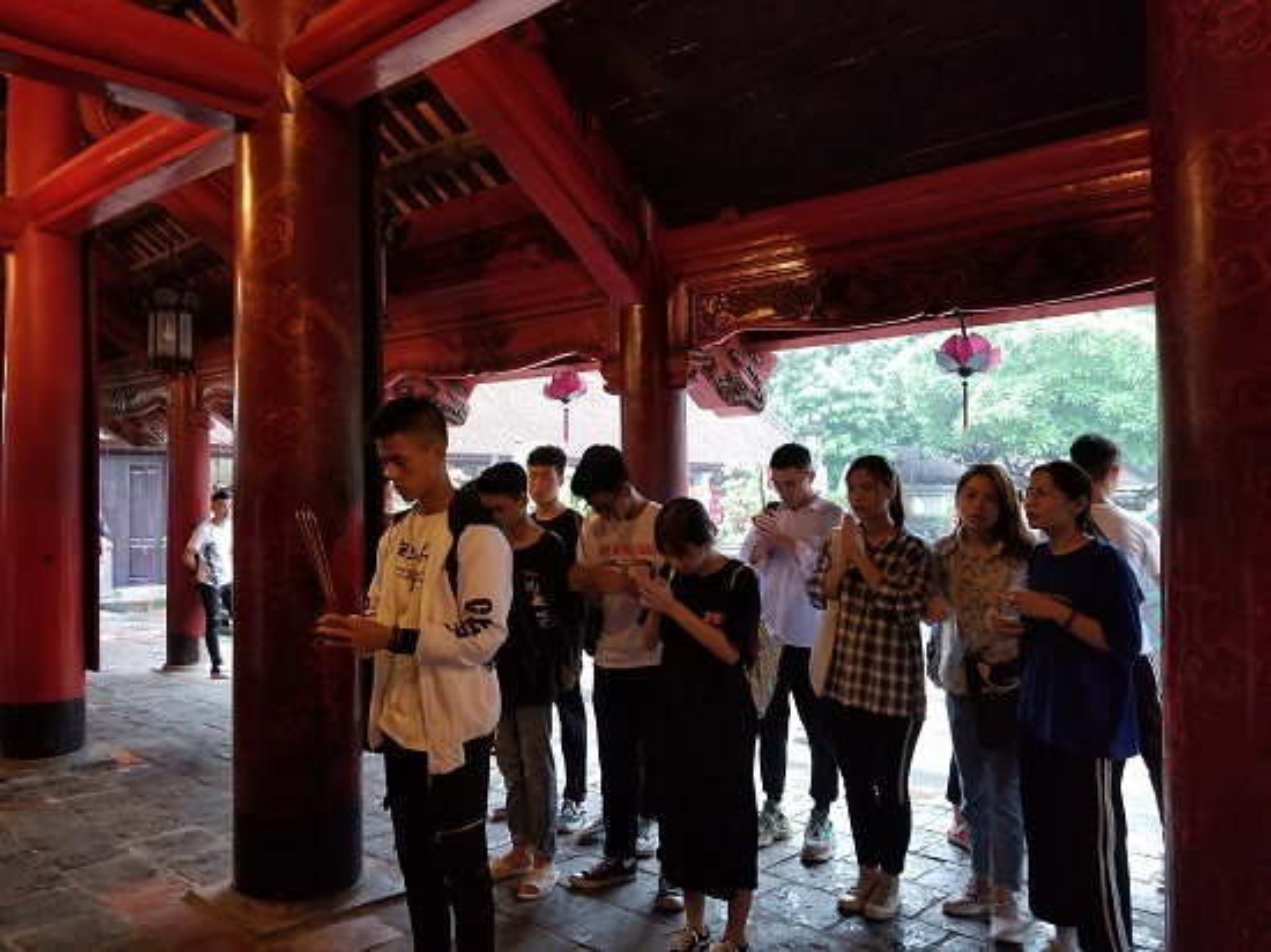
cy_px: 476
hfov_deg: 67.3
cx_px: 636
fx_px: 954
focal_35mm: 26
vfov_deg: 53.0
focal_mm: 4.25
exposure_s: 1/50
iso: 400
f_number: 1.7
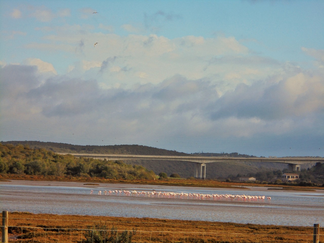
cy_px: 122
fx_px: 1460
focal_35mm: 156
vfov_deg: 9.5
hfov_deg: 12.7
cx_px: 162
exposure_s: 1/250
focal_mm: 27.6
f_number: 6.5
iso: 100
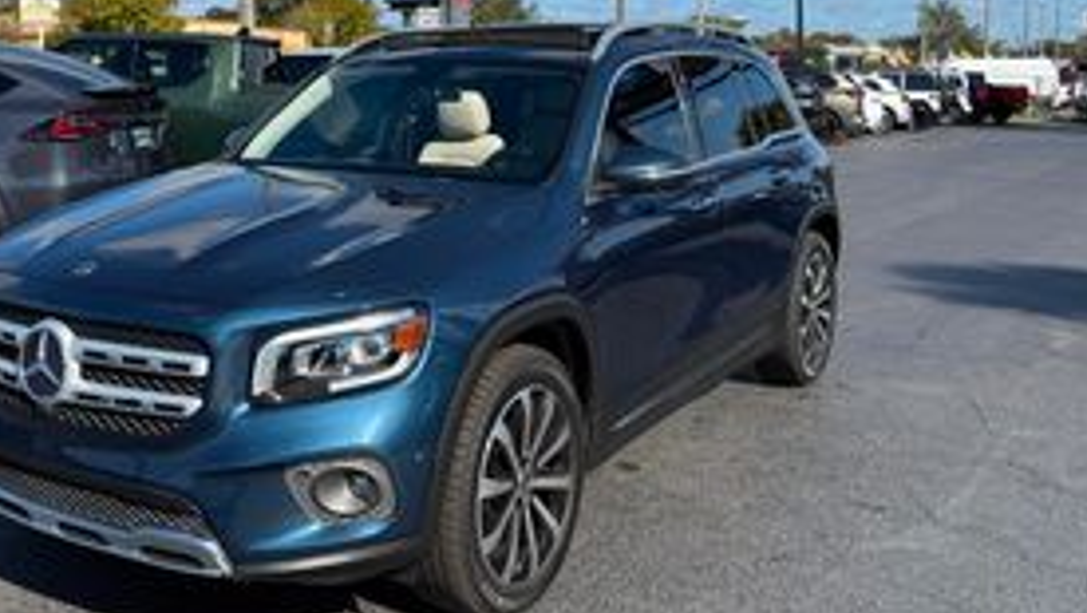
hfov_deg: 51.9
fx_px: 1096
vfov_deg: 30.6
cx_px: 376
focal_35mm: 38
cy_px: 142
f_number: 1.78
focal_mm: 6.76
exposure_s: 1/5319
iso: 80
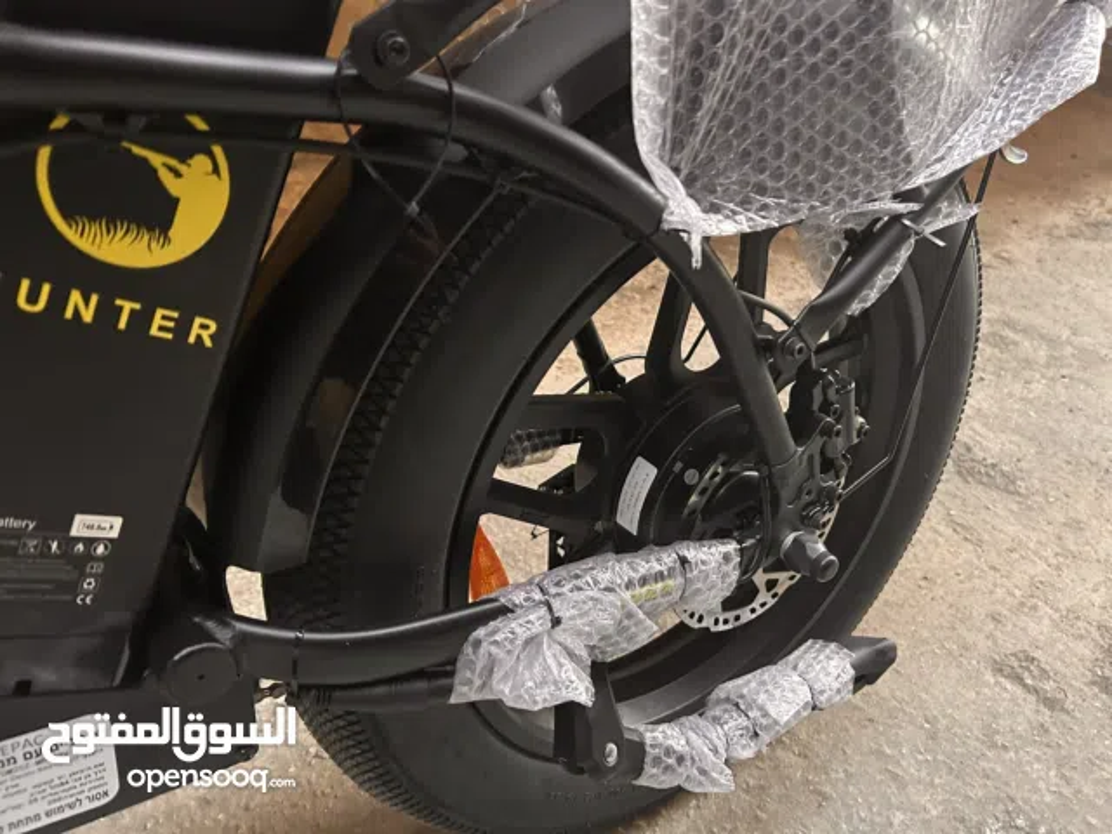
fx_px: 835
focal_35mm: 26
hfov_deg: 67.3
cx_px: 556
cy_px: 417
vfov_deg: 53.1
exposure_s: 1/40
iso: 500
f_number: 1.5
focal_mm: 5.7
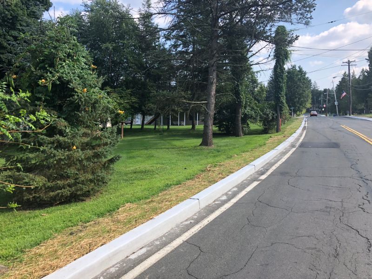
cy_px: 140
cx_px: 186
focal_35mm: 28
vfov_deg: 49.7
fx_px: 301
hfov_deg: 63.4
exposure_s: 1/623
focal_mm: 4
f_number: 1.8
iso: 20
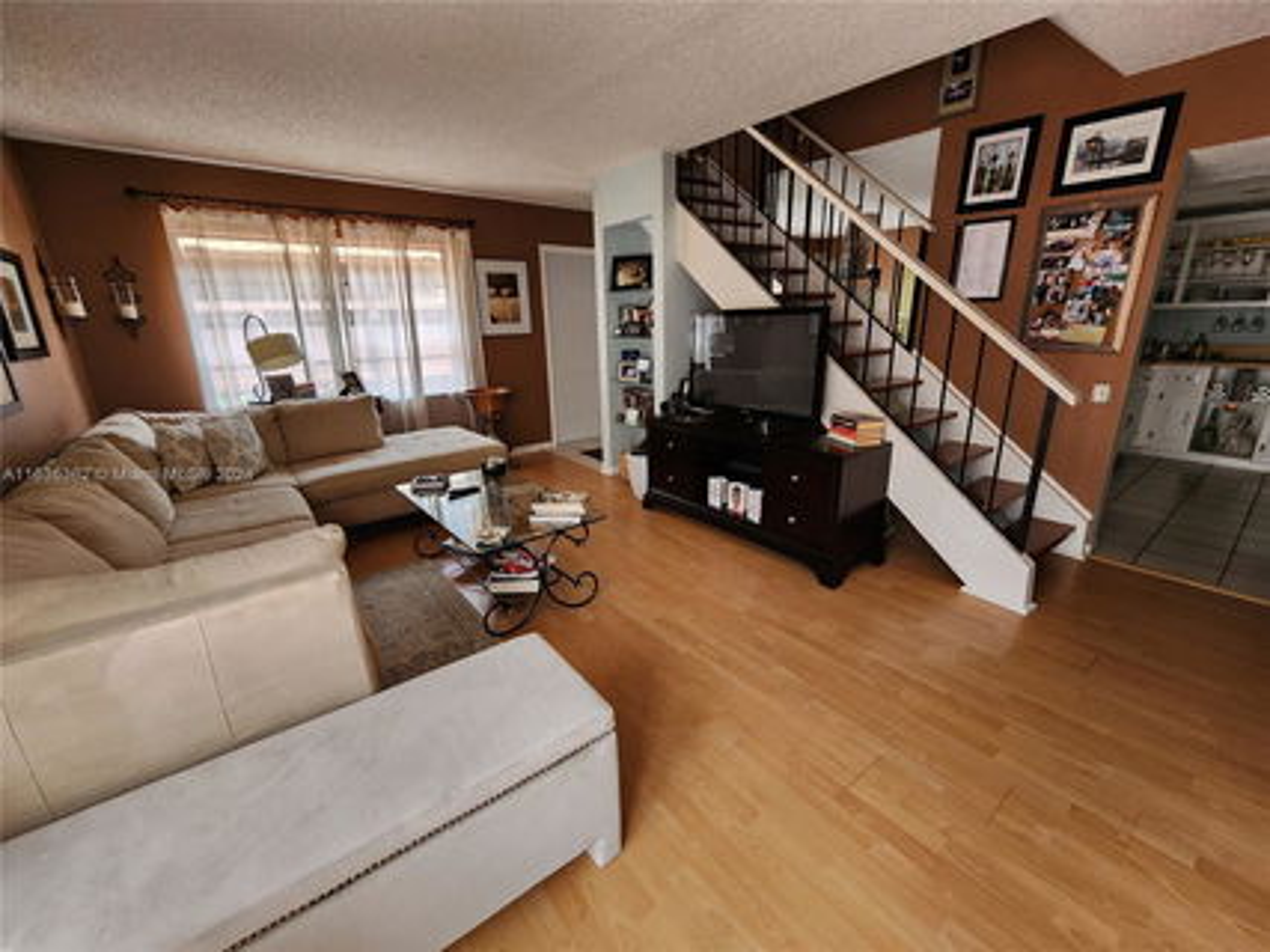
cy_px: 476
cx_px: 635
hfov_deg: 106.2
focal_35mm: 13
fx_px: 477
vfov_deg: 89.9
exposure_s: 1/60
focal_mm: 2.2
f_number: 2.2
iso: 200
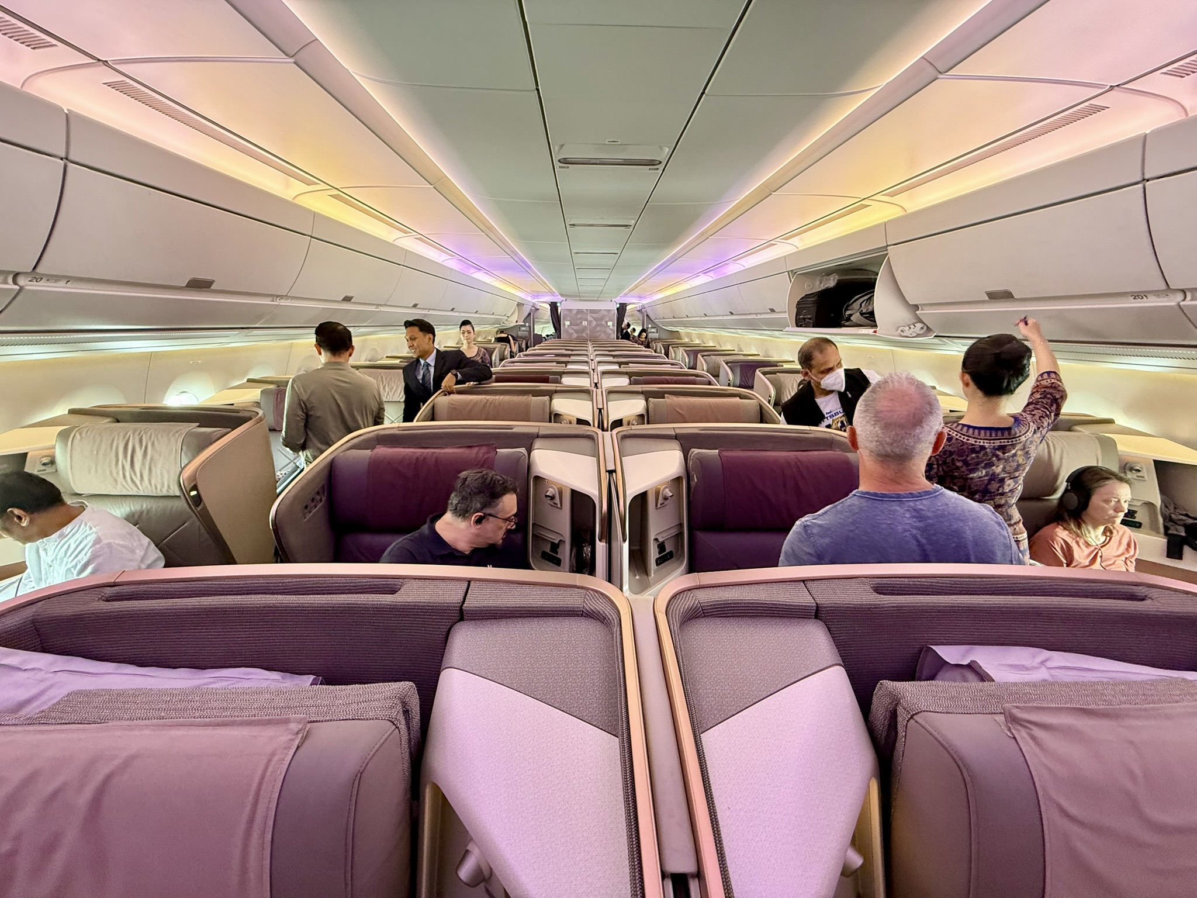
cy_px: 449
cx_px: 598
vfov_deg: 85.7
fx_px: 484
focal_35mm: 14
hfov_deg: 102.1
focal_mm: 2.22
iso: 400
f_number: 2.2
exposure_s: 1/54
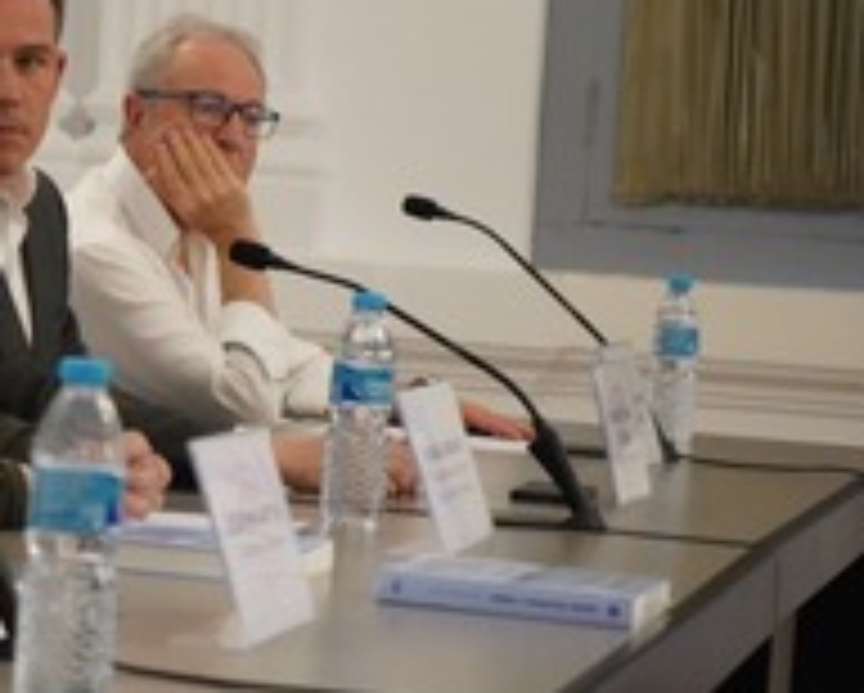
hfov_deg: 13.3
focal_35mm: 143
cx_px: -36
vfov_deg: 10.8
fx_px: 3660
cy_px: 356
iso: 12800
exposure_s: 1/400
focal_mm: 70
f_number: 5.6
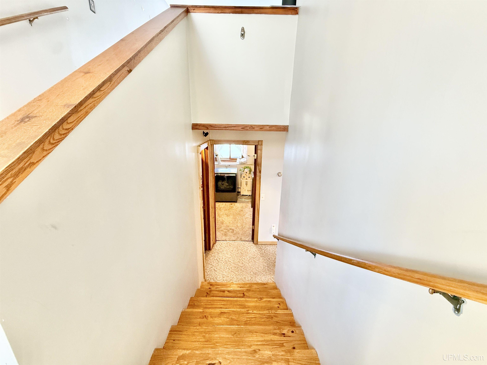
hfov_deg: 102.1
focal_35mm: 14
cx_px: 244
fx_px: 197
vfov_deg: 85.7
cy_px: 182
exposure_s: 1/60
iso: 400
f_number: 2.2
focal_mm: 2.22
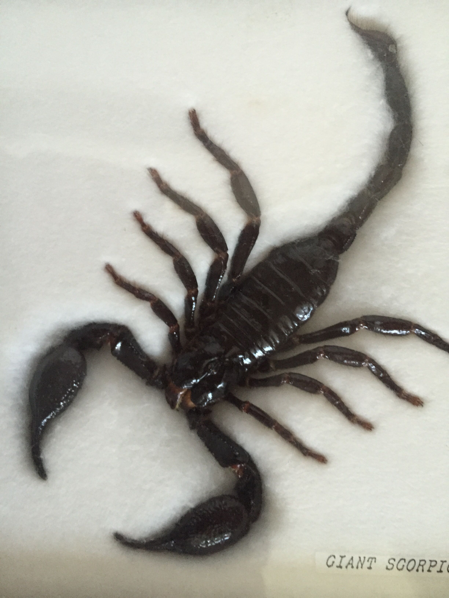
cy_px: 299
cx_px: 224
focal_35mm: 29
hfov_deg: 48.2
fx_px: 502
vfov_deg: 61.7
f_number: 2.2
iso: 250
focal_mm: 4.15
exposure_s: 1/17
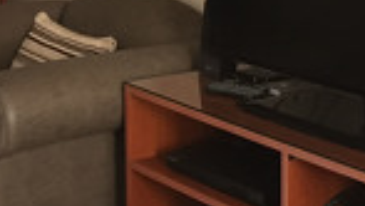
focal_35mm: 143
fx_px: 1385
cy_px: 10
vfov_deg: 8.5
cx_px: -74
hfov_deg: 14.5
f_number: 2.2
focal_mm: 4.15
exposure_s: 1/33
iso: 80
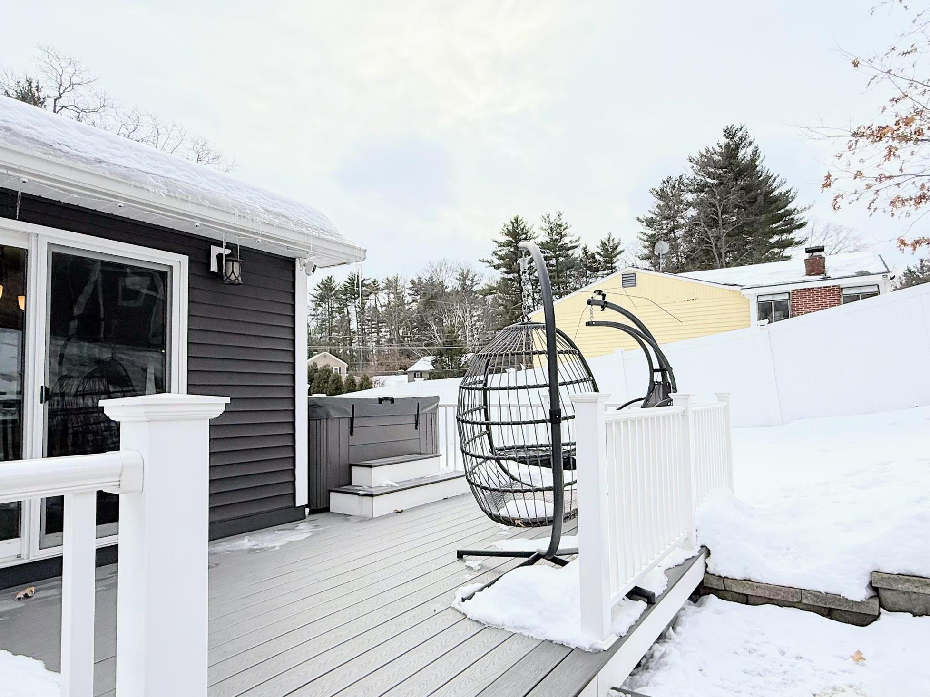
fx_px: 591
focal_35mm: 22
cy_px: 370
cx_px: 460
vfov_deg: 61.0
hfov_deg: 76.4
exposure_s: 1/1572
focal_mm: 2.22
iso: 50
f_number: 2.2
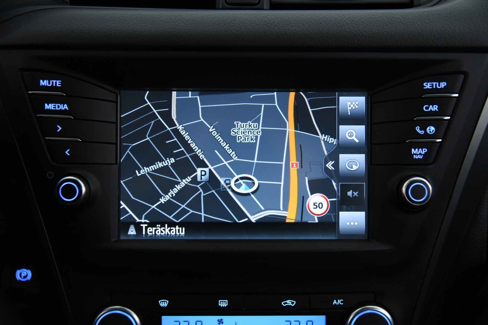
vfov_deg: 30.5
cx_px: 244
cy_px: 162
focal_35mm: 44
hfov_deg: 44.5
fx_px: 597
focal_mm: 44
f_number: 4
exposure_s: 1/50
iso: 4000
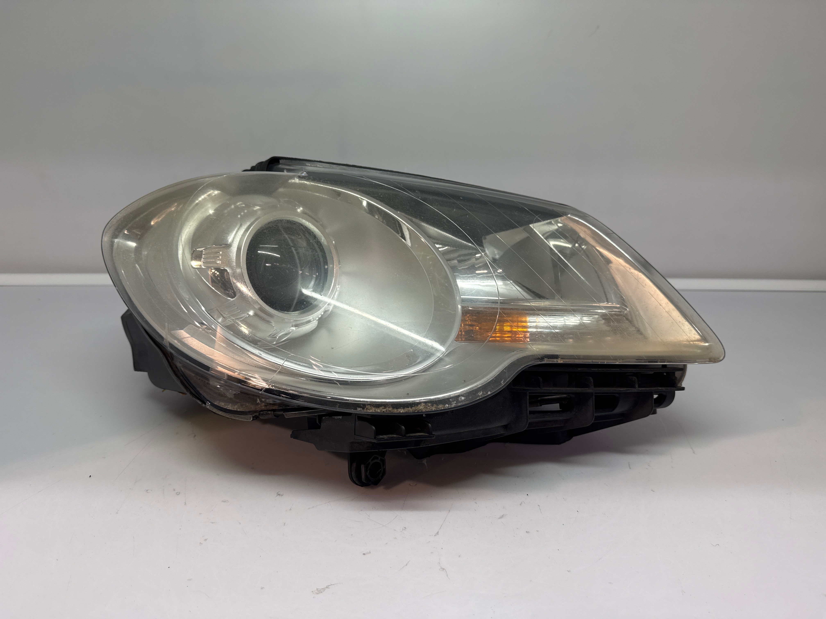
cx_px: 413
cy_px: 310
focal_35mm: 24
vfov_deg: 56.8
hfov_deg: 71.6
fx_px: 573
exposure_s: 1/100
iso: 80
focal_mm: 6.76
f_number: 1.78
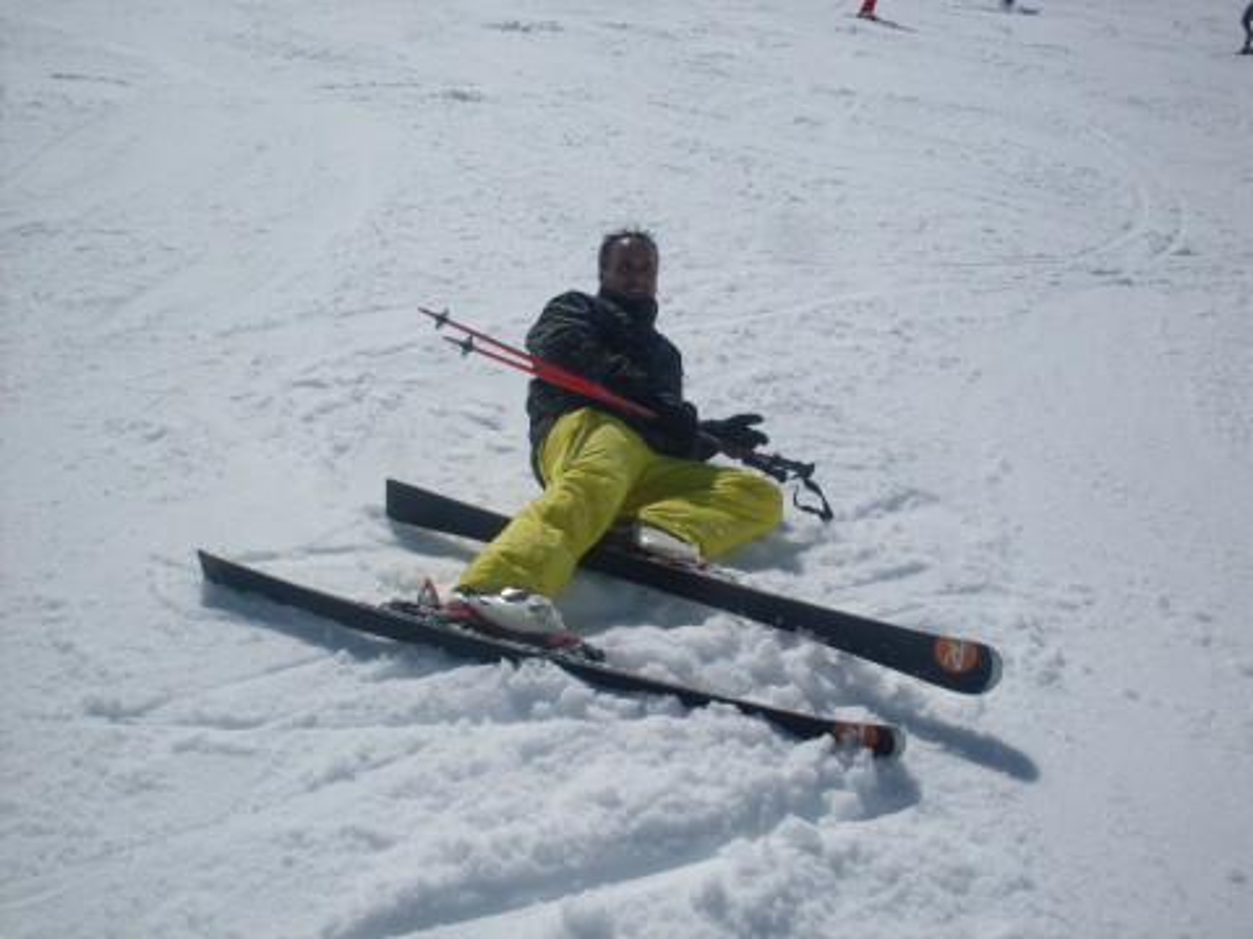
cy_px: 470
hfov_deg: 49.0
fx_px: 1375
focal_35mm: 38
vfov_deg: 37.7
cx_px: 626
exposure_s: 1/1000
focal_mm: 6.3
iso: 80
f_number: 8.4
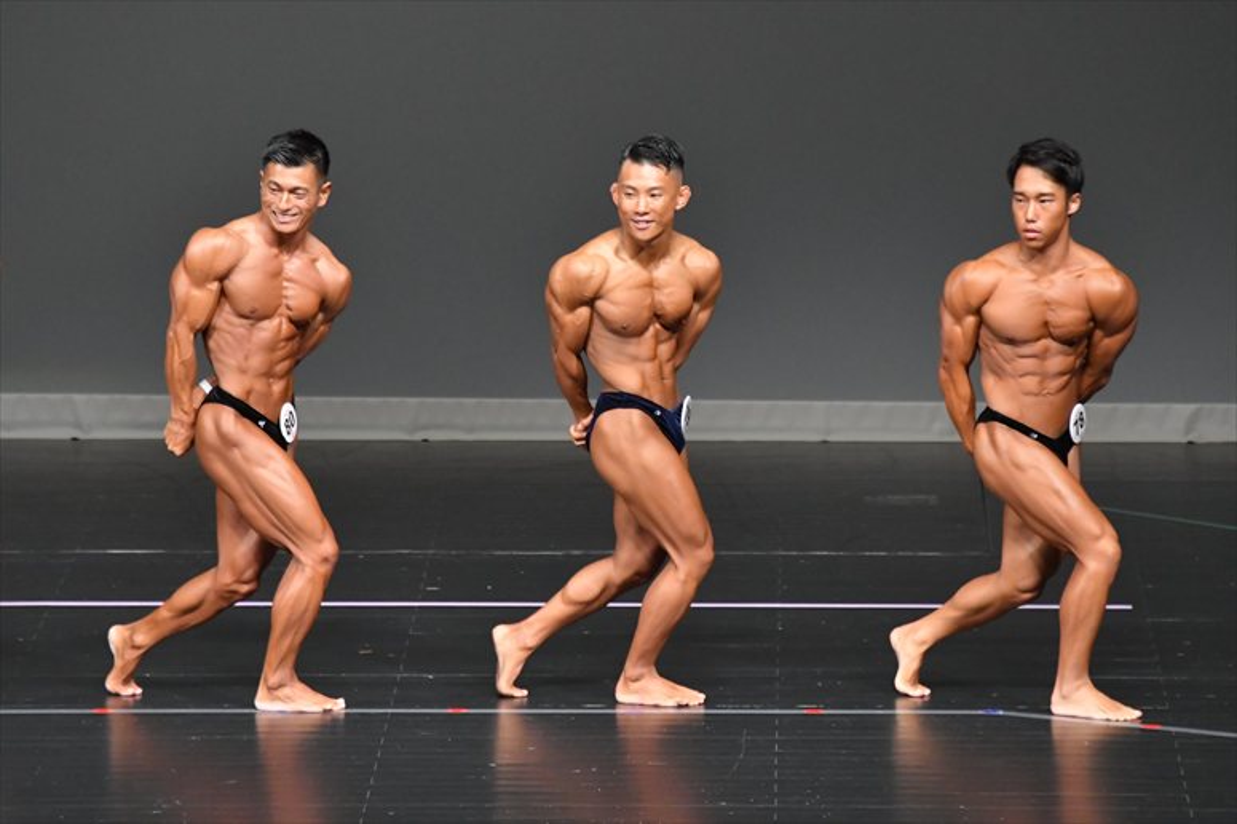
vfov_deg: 4.0
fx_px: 11849
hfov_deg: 6.0
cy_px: 412
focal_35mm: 345
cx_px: 618
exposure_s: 1/400
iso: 5000
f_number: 5.6
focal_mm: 230
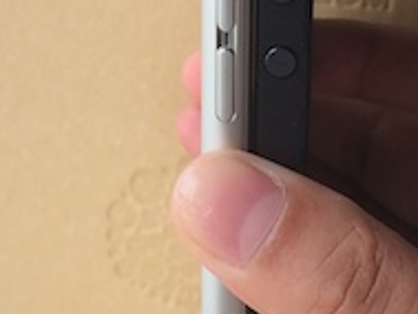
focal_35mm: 92
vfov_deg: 16.0
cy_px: 75
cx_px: 206
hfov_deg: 21.3
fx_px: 1112
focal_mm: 4.15
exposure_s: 1/208
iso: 32
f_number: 2.2
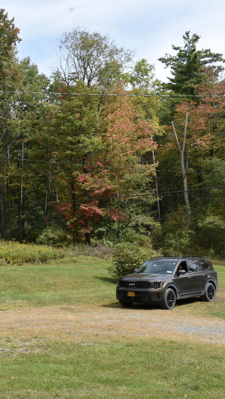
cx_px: -2
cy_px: 200
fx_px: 528
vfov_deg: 41.5
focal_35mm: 50
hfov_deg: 23.0
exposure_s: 1/250
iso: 160
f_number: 8
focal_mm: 21
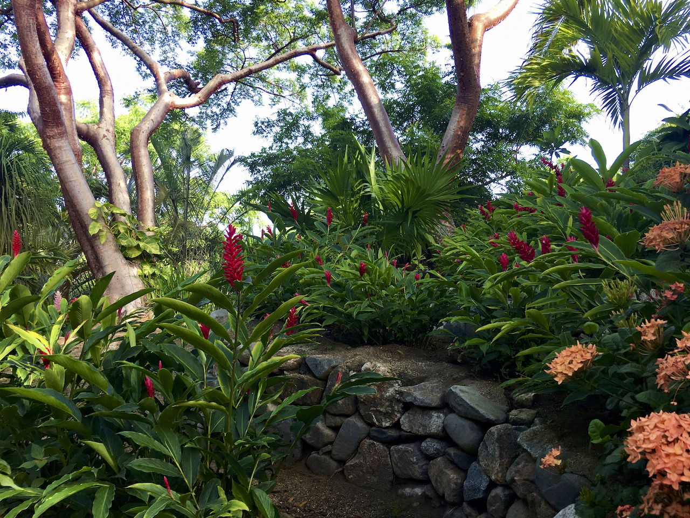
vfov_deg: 48.2
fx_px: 578
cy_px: 259
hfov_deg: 61.7
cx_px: 345
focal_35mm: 29
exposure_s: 1/120
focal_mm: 4.15
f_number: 2.2
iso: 25
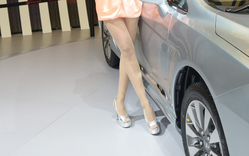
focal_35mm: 71
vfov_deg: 17.7
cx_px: 124
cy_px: -17
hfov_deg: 29.0
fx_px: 482
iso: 200
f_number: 5.6
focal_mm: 46
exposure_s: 1/60
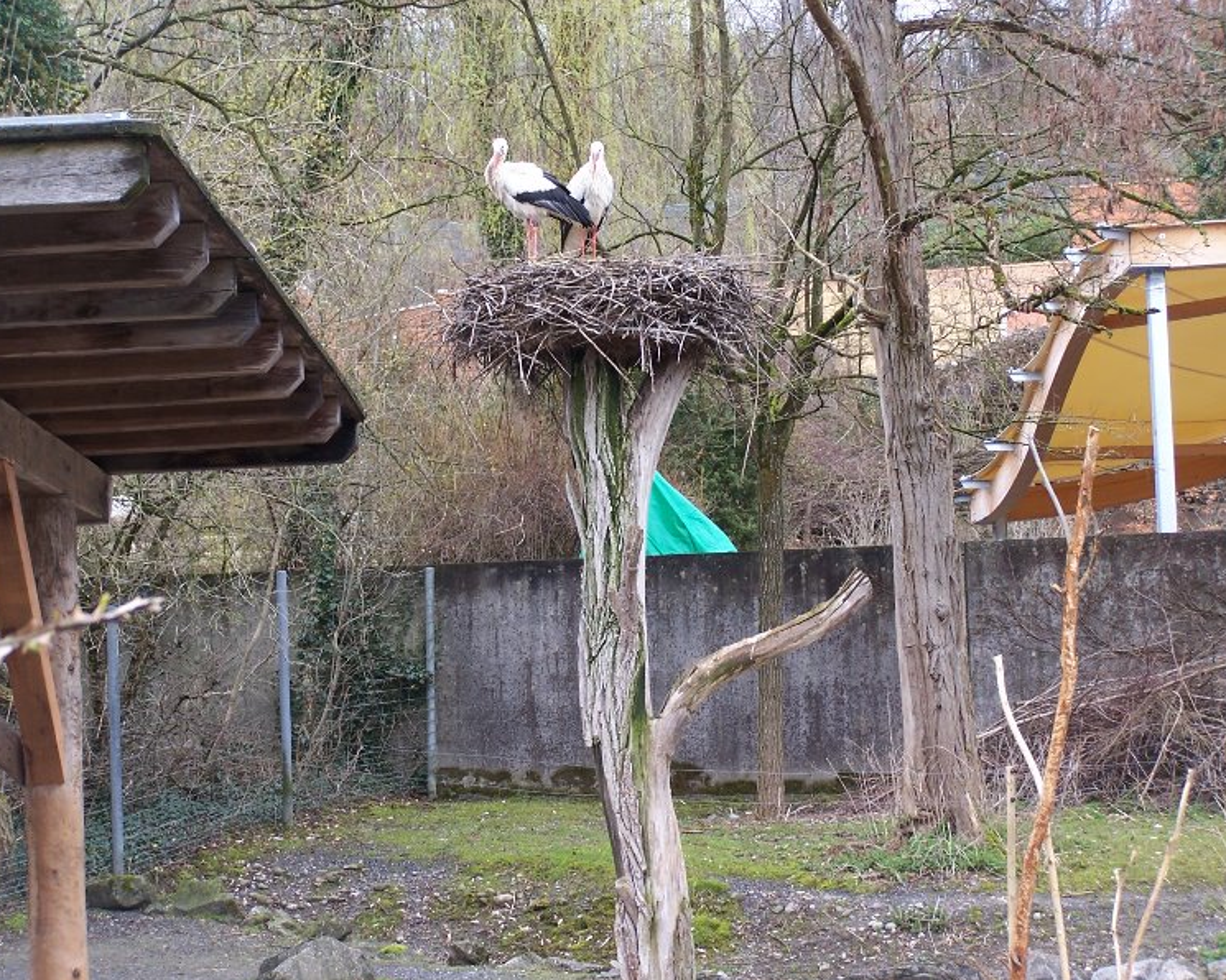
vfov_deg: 14.0
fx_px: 3991
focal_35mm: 110
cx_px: 612
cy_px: 492
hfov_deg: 17.5
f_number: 3.2
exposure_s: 1/100
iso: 80
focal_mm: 17.5
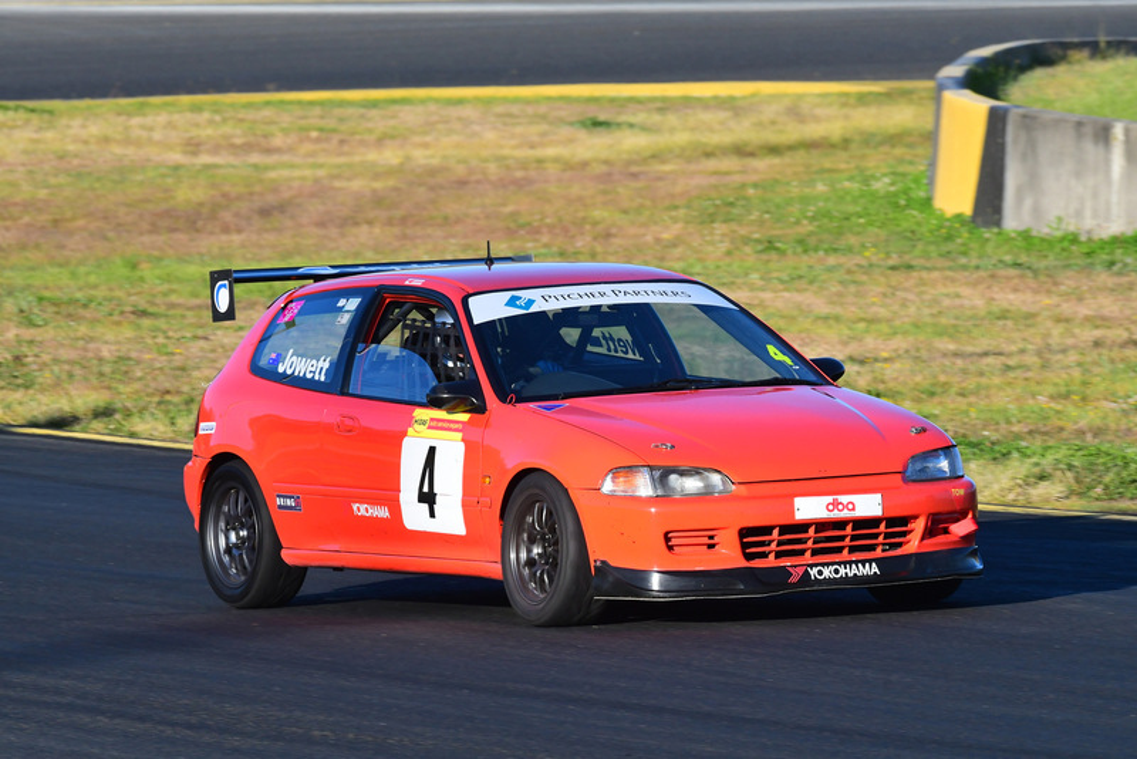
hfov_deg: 3.9
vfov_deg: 2.6
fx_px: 16586
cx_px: 568
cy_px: 380
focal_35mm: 525
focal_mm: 350
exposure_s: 1/640
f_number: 11
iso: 800
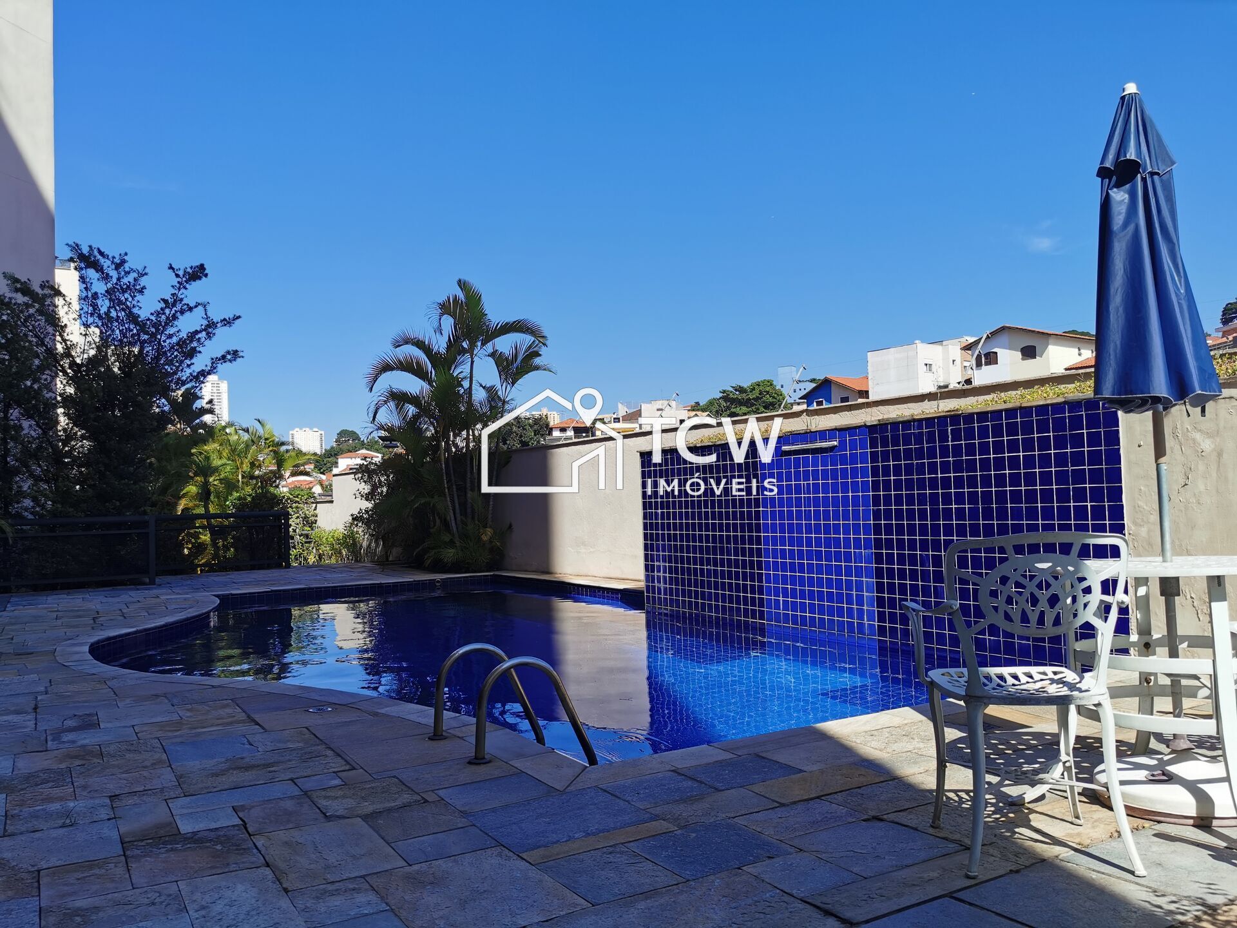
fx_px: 965
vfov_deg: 51.4
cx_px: 618
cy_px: 464
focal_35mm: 27
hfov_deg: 65.3
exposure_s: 1/4831
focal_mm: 5.56
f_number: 1.6
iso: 50
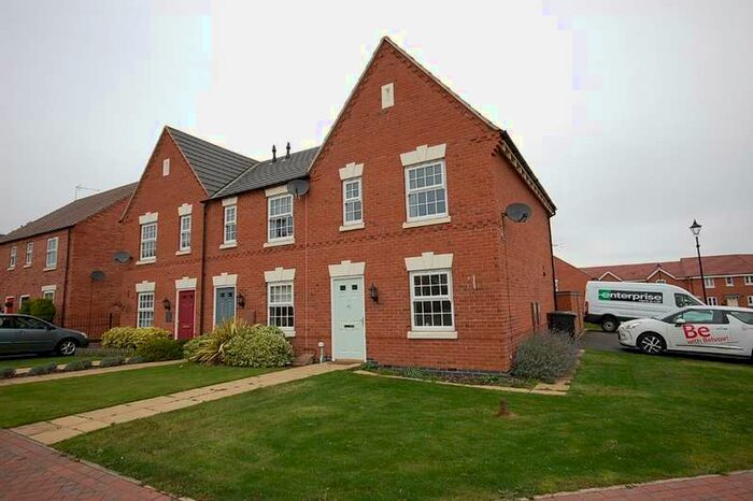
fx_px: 408
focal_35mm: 20
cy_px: 250
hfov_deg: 85.4
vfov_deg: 63.2
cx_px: 376
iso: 200
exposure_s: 1/160
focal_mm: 13
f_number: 6.3
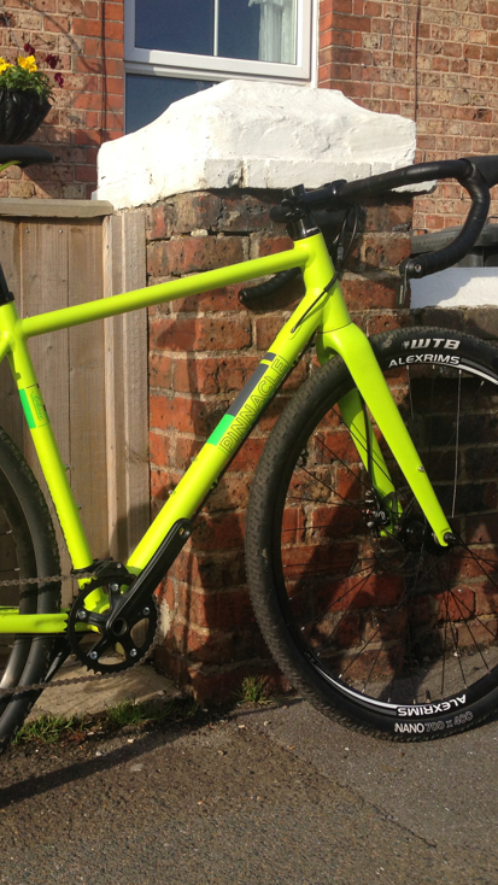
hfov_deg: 24.0
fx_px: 1150
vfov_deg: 42.1
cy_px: 449
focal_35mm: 49
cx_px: 81
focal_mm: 4.12
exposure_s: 1/1022
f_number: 2.4
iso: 50
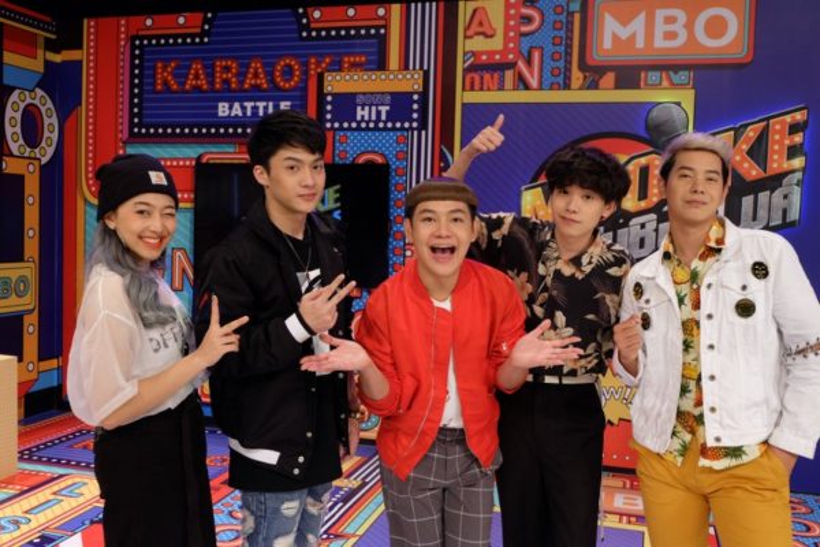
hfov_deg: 53.1
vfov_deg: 36.9
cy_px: 274
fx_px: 820
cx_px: 410
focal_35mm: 36
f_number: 4.2
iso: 200
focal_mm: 24.3
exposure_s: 1/42
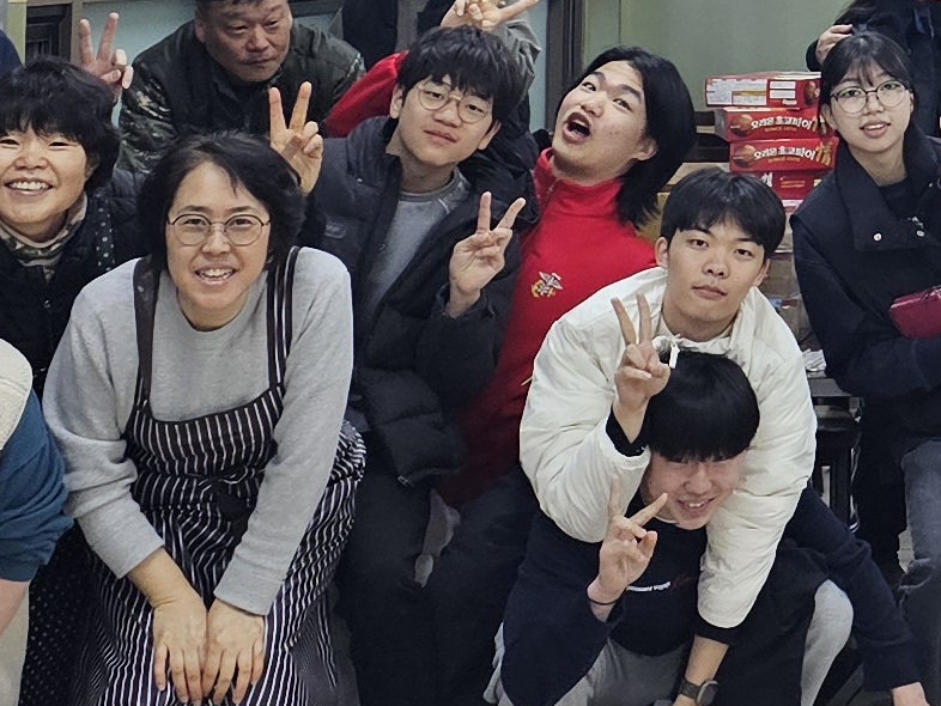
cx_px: 1485
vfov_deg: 12.1
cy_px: -316
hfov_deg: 15.3
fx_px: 3181
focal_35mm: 117
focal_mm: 6.3
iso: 200
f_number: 1.7
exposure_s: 1/120
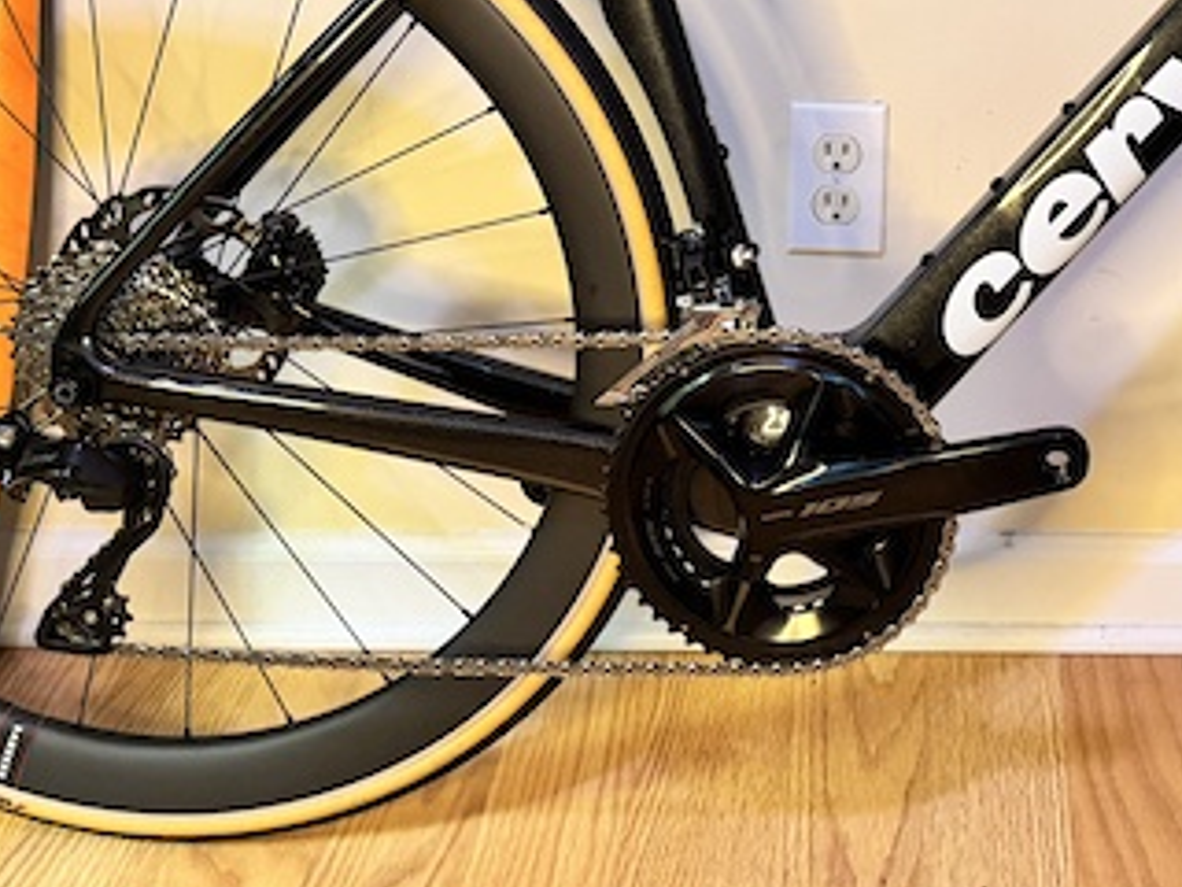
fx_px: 2049
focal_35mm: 60
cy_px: -78
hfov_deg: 31.1
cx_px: 1005
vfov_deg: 23.0
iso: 320
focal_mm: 6.76
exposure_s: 1/60
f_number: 1.78
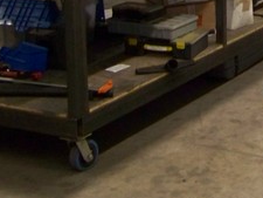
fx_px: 851
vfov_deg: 12.7
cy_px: -77
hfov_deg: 16.5
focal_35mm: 112
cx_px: 353
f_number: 2.8
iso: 273
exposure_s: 1/30
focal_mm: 5.85
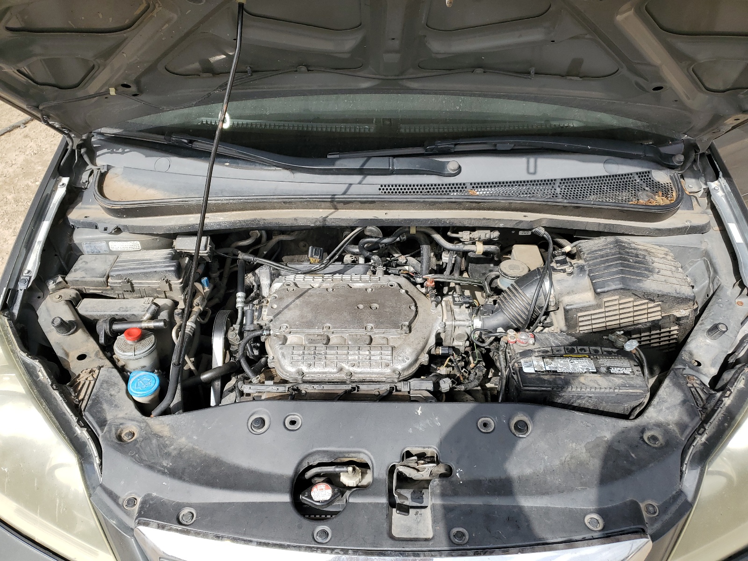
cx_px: 374
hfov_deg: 67.3
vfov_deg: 53.1
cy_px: 280
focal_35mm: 26
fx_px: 562
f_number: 1.5
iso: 50
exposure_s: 1/1667
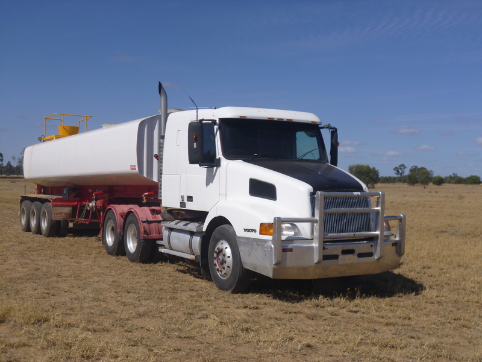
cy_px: 181
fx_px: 613
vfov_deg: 32.9
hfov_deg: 42.9
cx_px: 241
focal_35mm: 44
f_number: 11
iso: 100
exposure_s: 1/160
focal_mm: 7.9
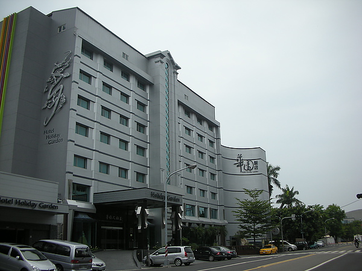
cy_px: 136
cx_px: 181
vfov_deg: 40.7
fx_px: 366
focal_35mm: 35
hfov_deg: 52.6
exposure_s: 1/185
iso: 50
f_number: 7.9
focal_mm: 5.8
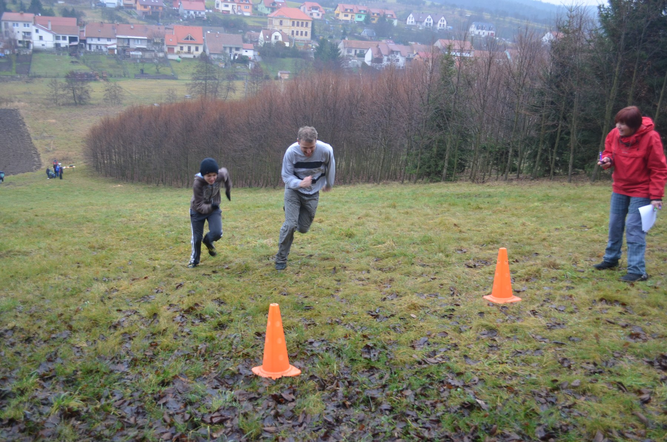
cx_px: 334
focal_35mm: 33
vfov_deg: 39.8
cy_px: 221
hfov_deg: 57.3
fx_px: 610
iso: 400
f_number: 4.5
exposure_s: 1/80
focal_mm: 22
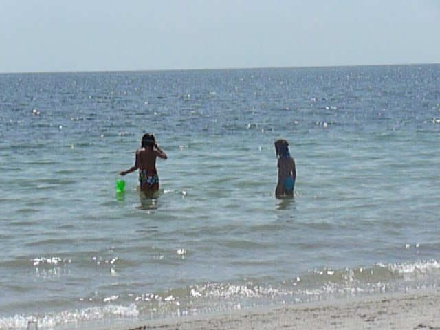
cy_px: 165
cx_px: 220
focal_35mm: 141
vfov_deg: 10.5
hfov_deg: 14.0
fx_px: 1792
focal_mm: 24.1
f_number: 11
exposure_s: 1/800
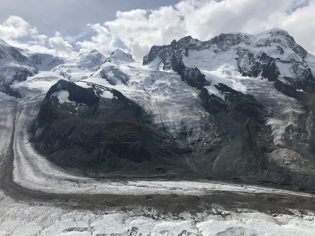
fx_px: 255
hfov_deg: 63.4
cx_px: 158
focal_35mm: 28
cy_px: 118
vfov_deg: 49.7
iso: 20
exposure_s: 1/7407
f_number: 1.8
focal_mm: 3.99
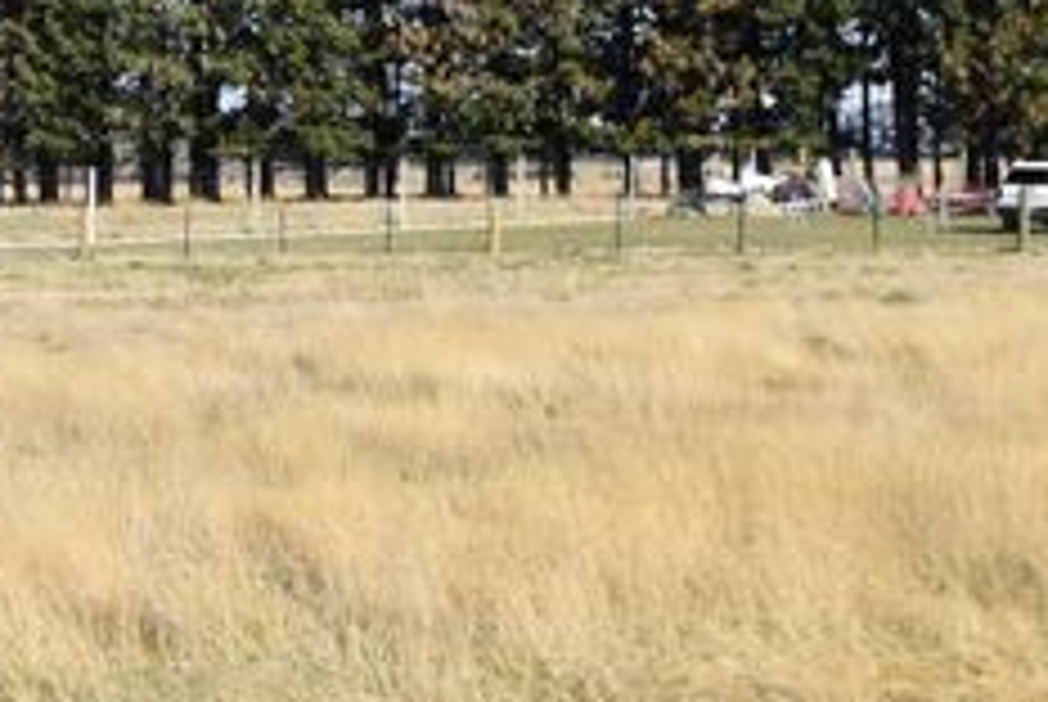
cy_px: 446
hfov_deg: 17.5
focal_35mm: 104
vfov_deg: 13.2
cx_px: -571
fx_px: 3021
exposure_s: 1/400
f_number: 10
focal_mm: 21
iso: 200
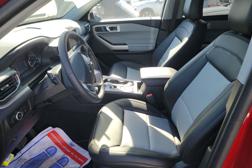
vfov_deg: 51.3
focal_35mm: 25
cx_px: 126
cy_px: 84
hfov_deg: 71.5
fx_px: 175
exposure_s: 1/119
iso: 50
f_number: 1.8
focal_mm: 6.7
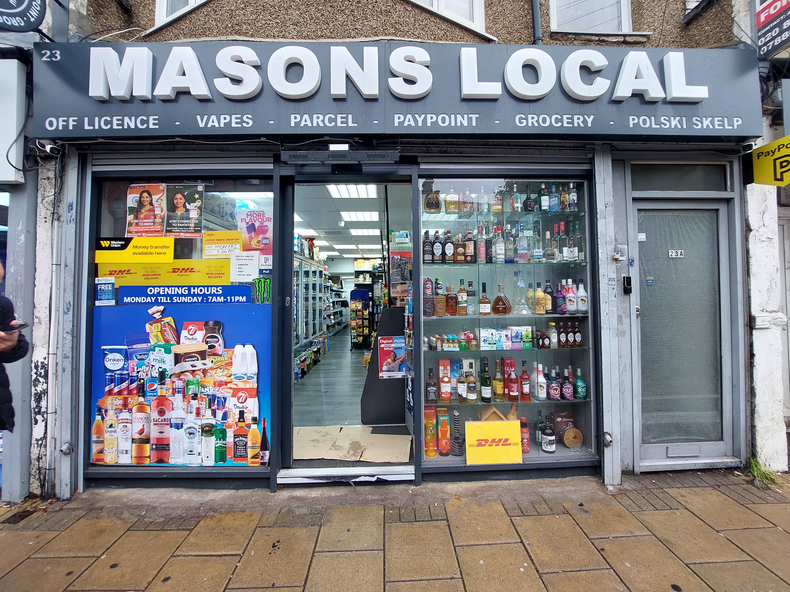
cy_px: 296
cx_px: 395
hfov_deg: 106.2
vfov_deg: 89.9
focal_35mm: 13
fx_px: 297
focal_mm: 1.74
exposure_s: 1/100
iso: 64
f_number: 2.2
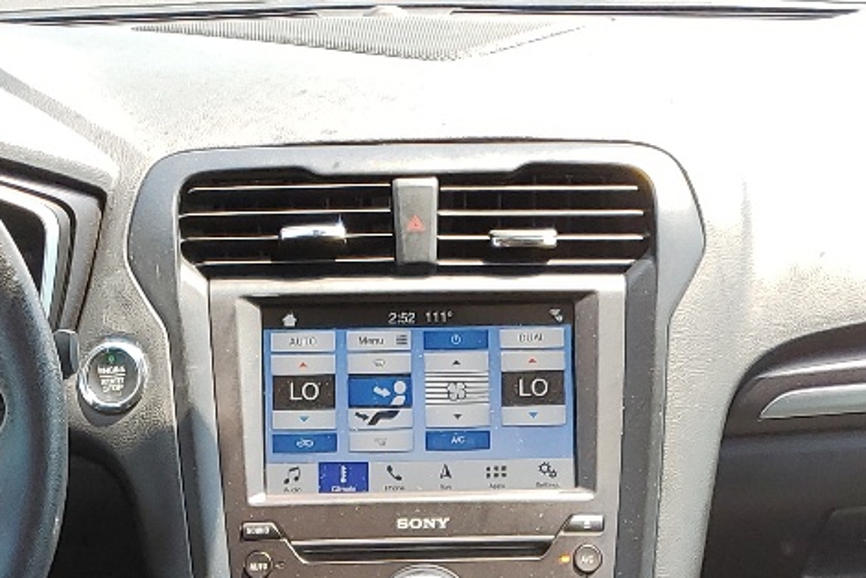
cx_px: 276
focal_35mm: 92
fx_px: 2214
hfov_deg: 22.0
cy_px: 1084
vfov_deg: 13.2
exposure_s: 1/286
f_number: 1.5
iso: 50
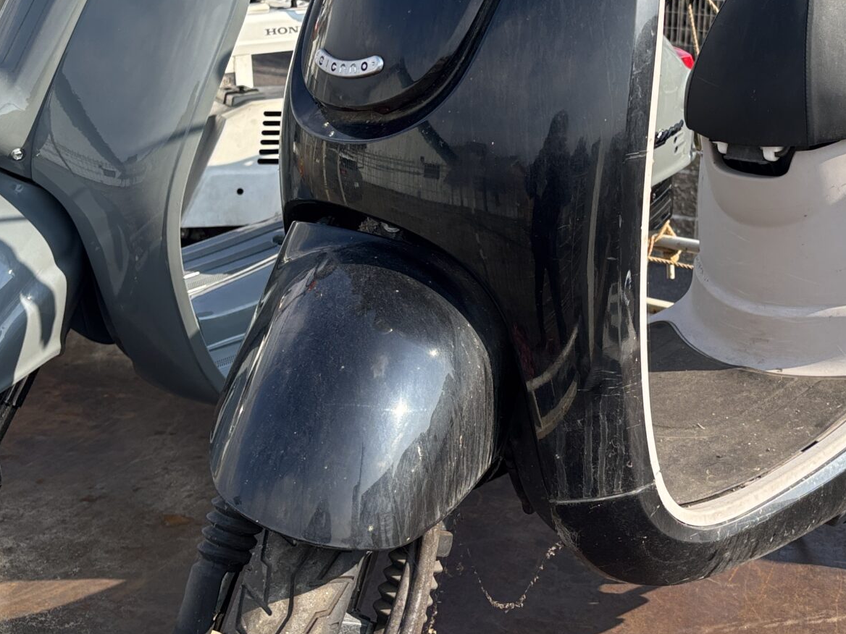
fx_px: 1393
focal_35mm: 57
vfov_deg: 25.5
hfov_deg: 33.4
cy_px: 200
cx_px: 576
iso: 50
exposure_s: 1/1248
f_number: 1.6
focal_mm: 5.96
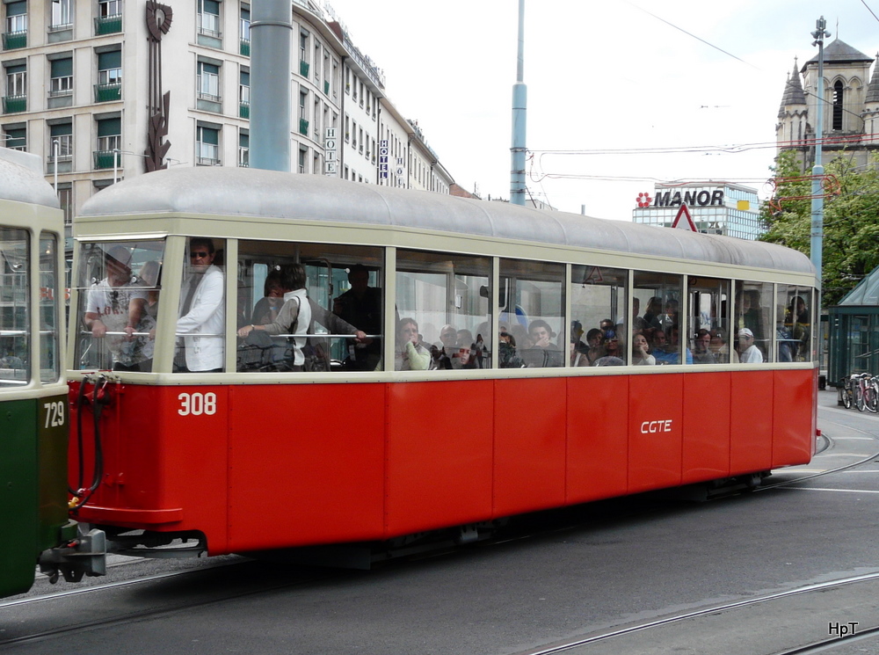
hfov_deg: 43.0
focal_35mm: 44
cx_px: 440
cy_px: 328
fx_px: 1115
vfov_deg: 32.7
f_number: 4
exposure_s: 1/250
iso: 100
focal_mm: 7.2
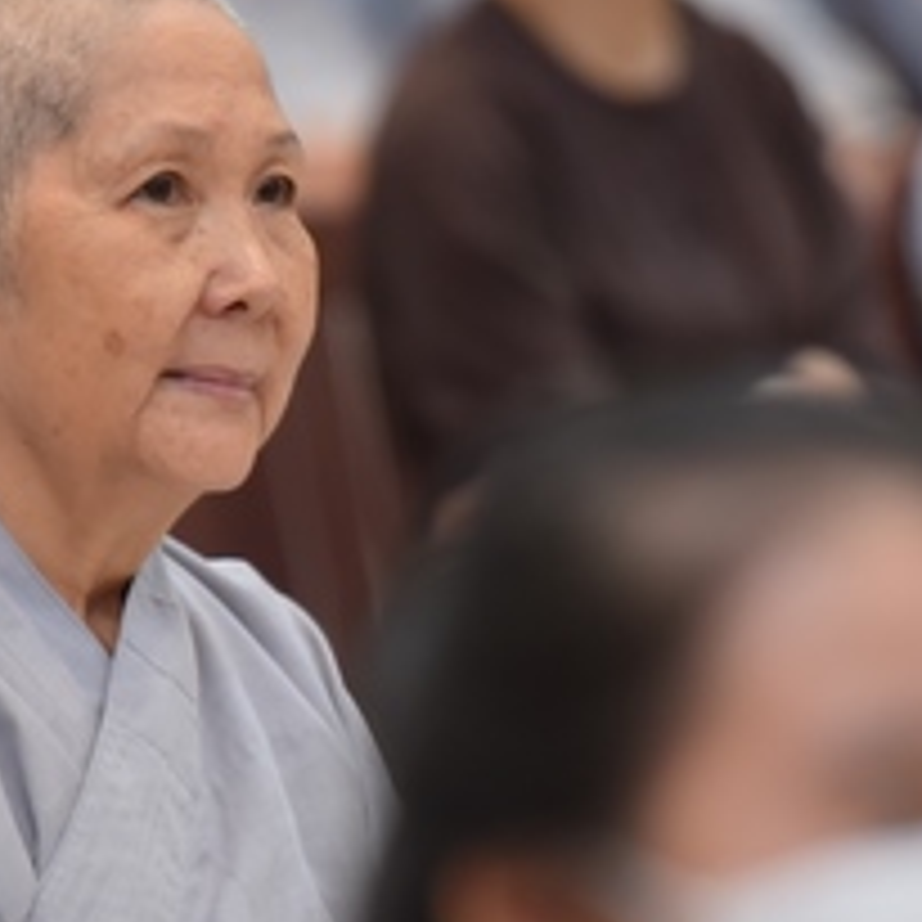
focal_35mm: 471
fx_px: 14193
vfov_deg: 3.7
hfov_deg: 3.7
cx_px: 225
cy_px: 450
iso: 640
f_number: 2.8
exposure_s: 1/125
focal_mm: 175
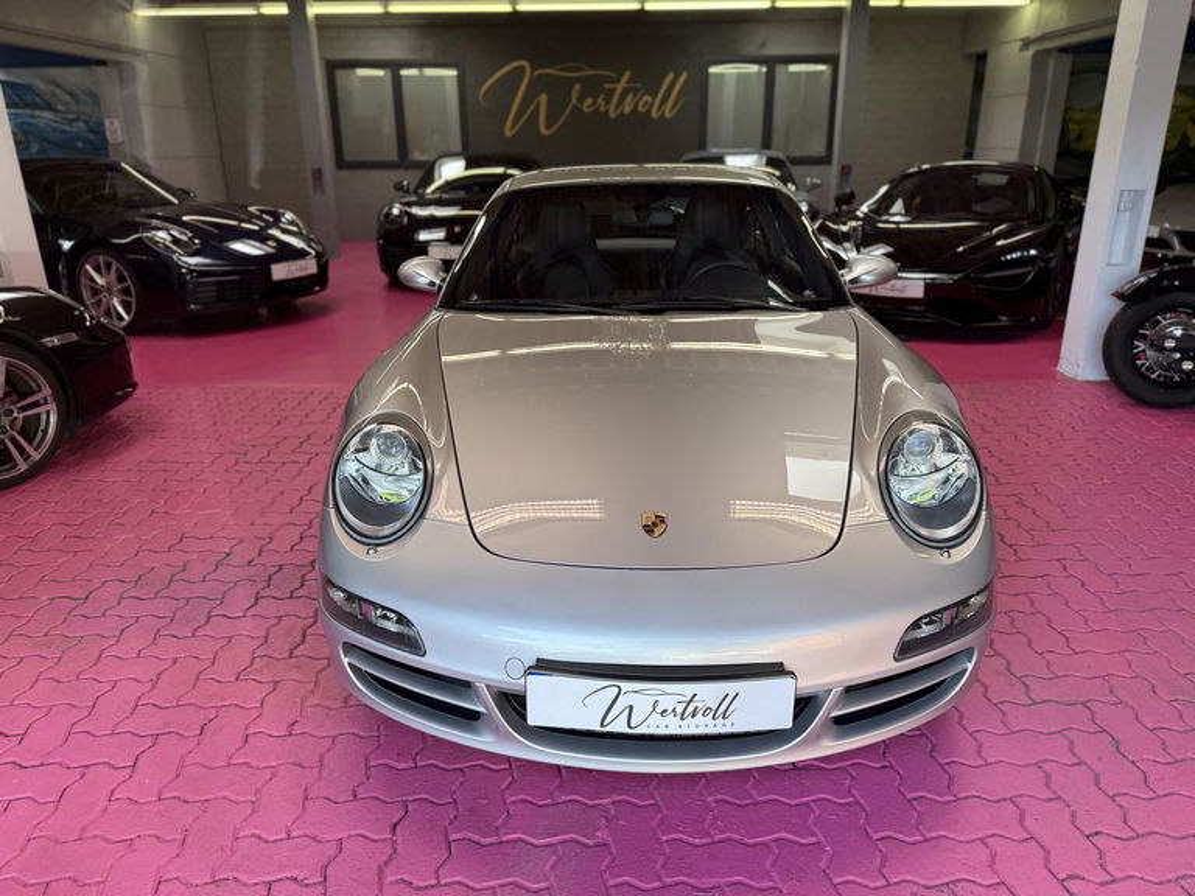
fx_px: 829
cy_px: 448
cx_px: 598
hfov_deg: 71.6
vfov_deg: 56.8
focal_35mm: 24
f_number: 1.78
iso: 80
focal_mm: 6.76
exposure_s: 1/188
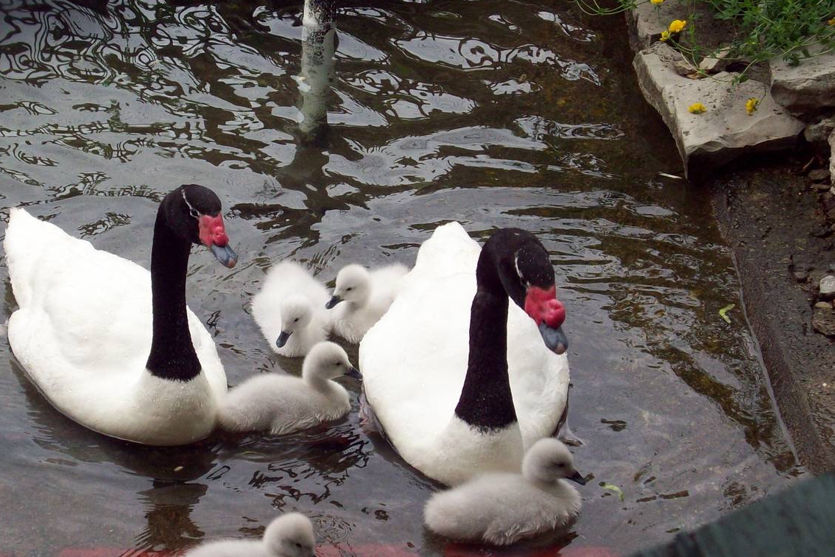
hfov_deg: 18.1
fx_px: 2621
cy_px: 284
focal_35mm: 113
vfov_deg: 12.1
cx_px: 284
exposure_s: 1/290
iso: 80
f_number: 4.2
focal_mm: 12.8
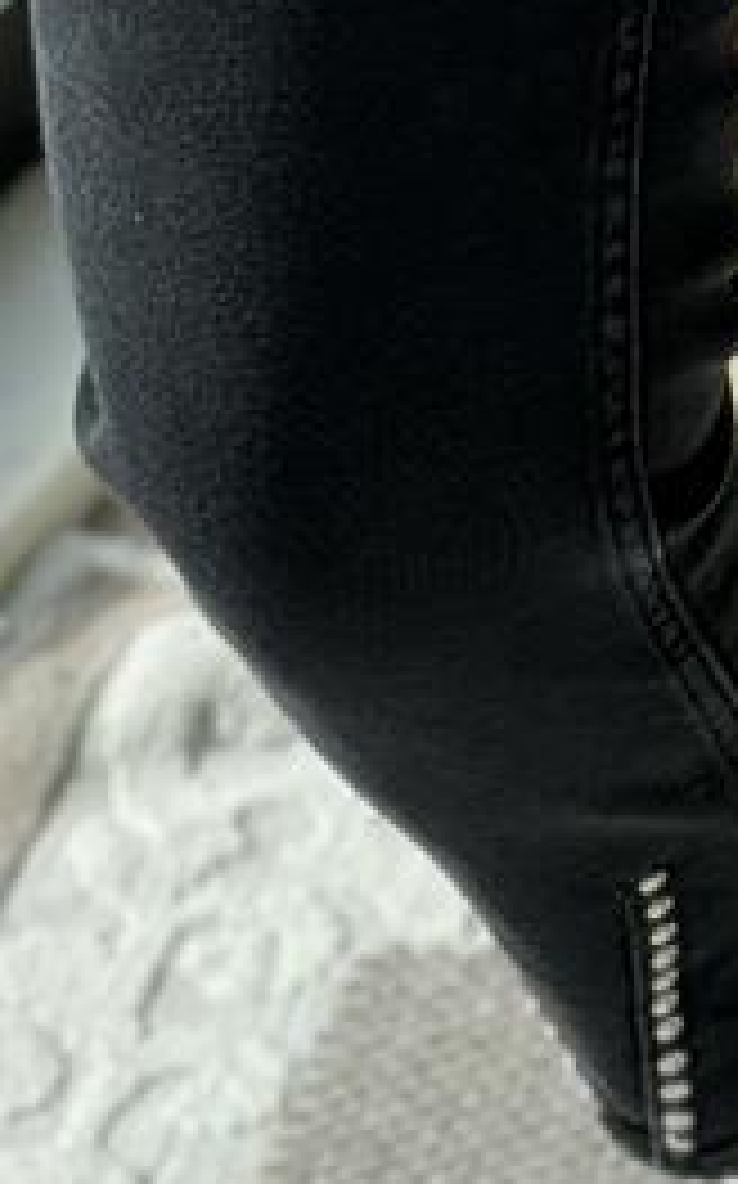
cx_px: 1098
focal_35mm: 258
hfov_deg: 5.0
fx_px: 8316
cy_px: 493
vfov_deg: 8.1
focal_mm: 6.86
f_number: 1.78
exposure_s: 1/1263
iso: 64
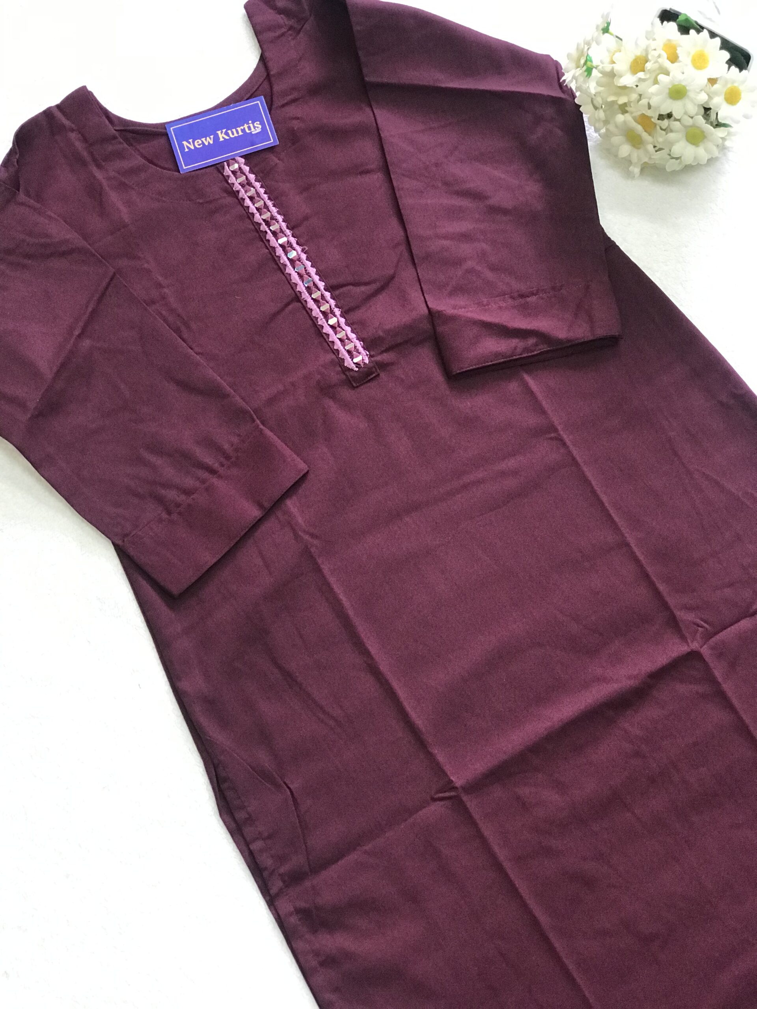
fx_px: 1662
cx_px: 378
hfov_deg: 25.7
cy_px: 504
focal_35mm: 57
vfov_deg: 33.8
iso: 200
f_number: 2.8
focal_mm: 6.6
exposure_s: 1/50
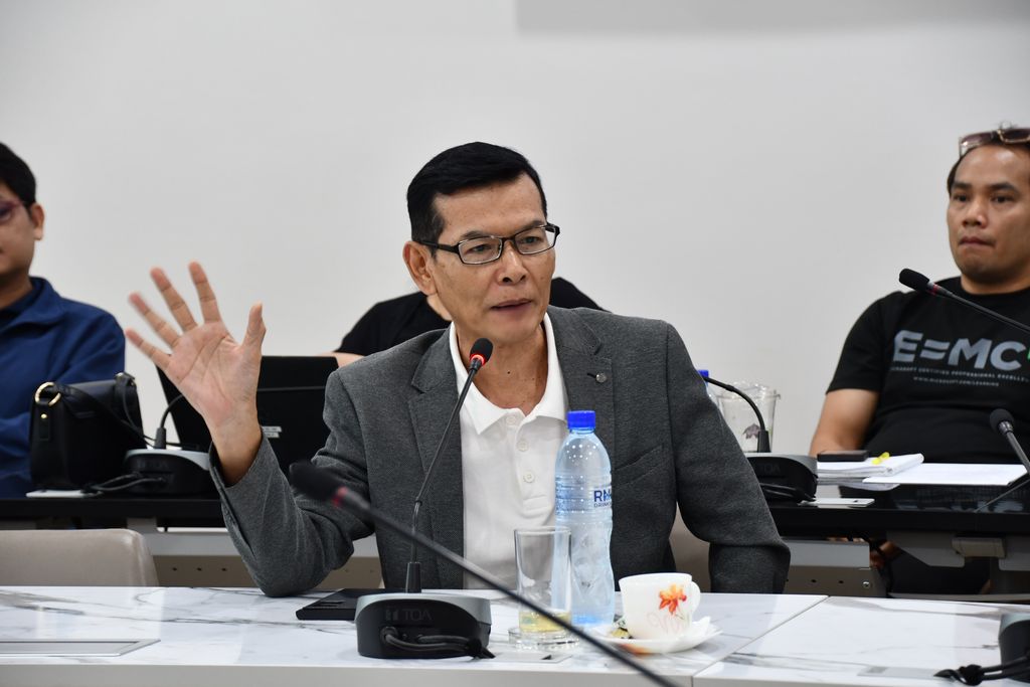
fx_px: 3634
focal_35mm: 127
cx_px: 515
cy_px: 344
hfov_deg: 16.1
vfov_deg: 10.8
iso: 1000
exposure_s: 1/40
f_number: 5.3
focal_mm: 85
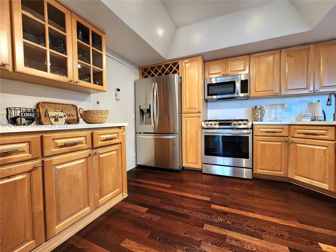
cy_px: 126
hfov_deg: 106.2
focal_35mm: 13
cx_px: 168
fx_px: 126
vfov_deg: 89.9
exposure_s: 1/60.2
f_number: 2.2
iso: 400
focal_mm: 2.2
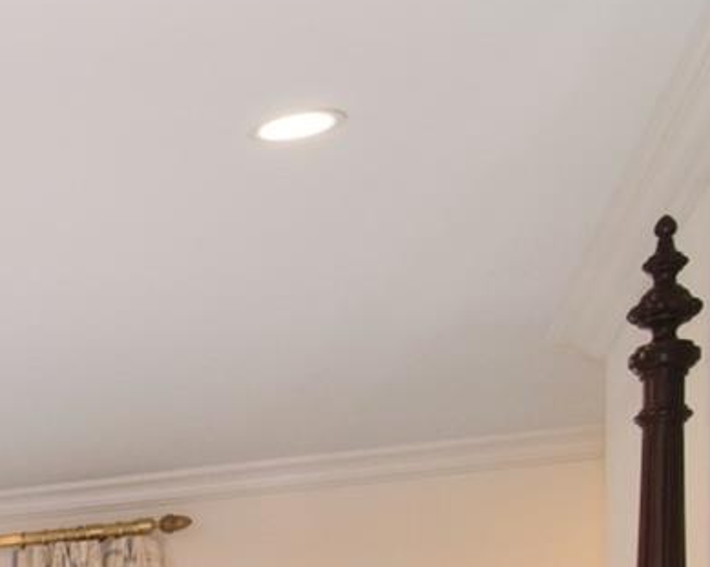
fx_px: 1711
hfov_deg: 14.0
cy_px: 927
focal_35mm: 81
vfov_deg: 16.6
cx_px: -1082
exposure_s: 1/20
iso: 640
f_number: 11
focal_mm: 11
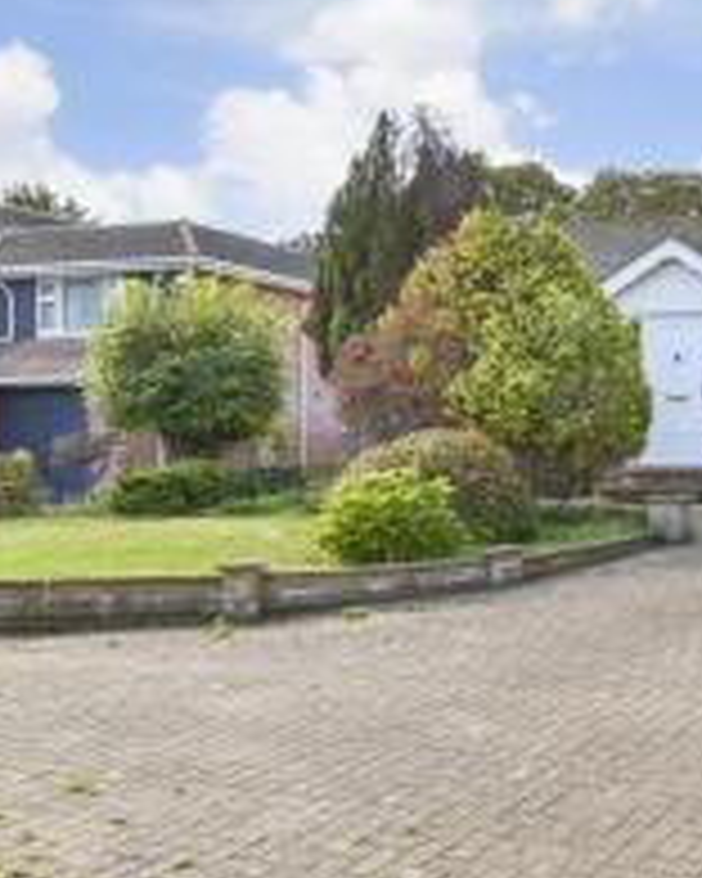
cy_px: 462
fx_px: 1013
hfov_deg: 33.5
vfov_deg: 46.8
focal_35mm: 39
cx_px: 765
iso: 160
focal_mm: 11.5
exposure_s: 1/125
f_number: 8
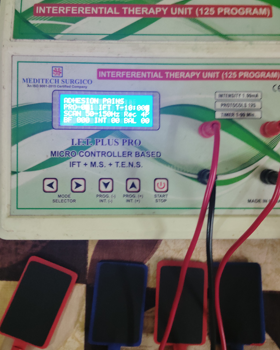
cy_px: 168
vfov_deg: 54.2
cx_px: 150
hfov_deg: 44.5
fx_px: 342
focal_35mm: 33
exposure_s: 1/33.3
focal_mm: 4.25
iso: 277
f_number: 1.8
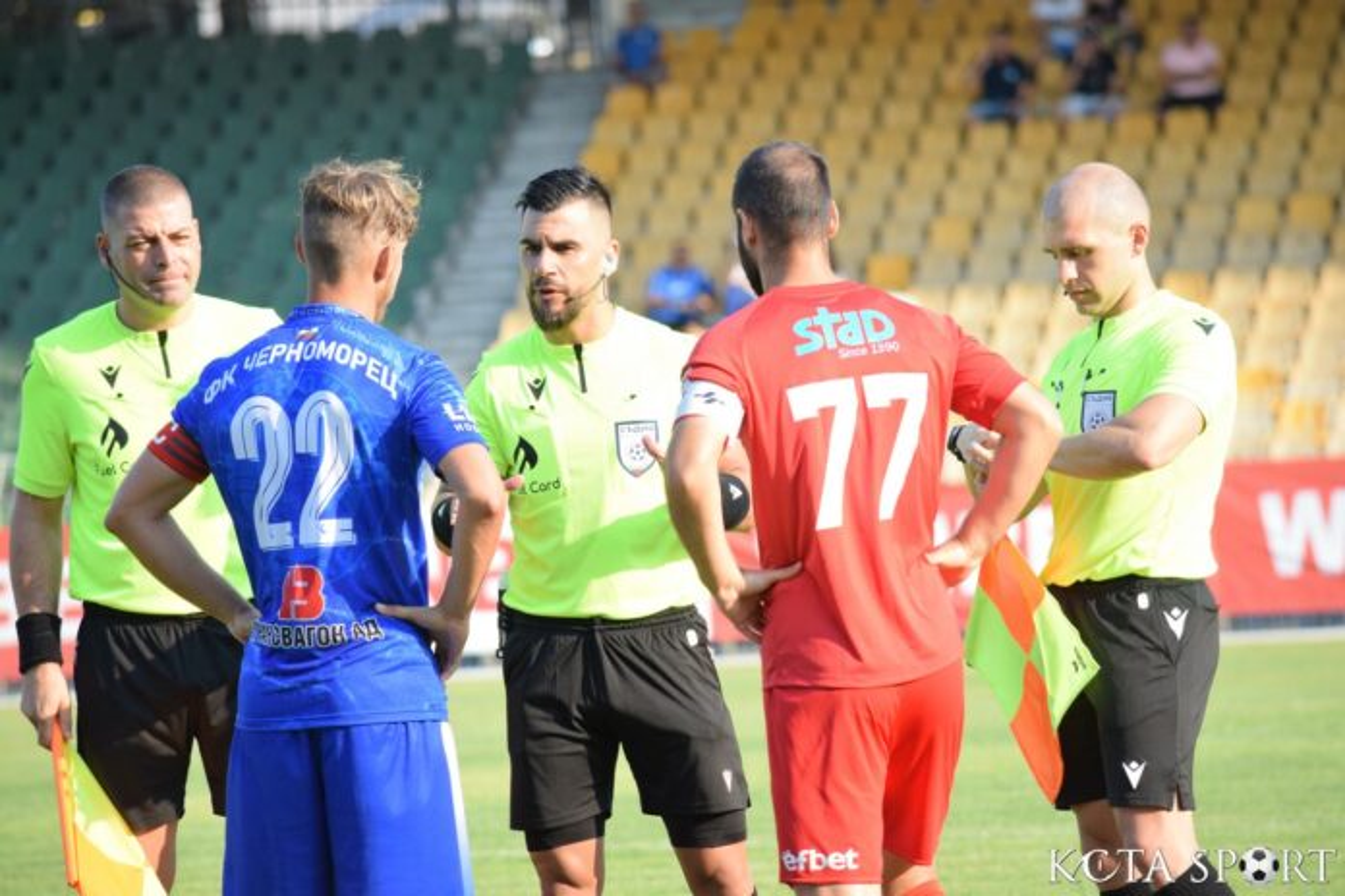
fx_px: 10367
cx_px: 672
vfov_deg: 5.0
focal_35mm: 278
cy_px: 448
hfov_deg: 7.4
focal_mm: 185
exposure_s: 1/1000
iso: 800
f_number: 5.6
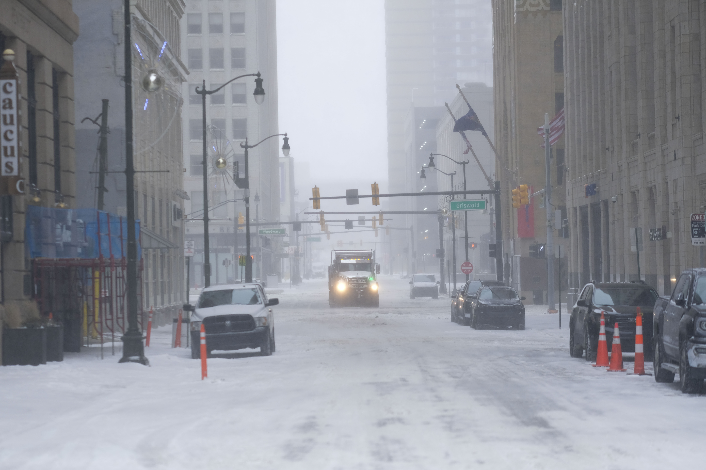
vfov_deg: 10.2
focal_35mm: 135
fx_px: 2647
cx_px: 353
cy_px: 235
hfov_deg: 15.2
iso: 400
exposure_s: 1/2000
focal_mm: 90
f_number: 2
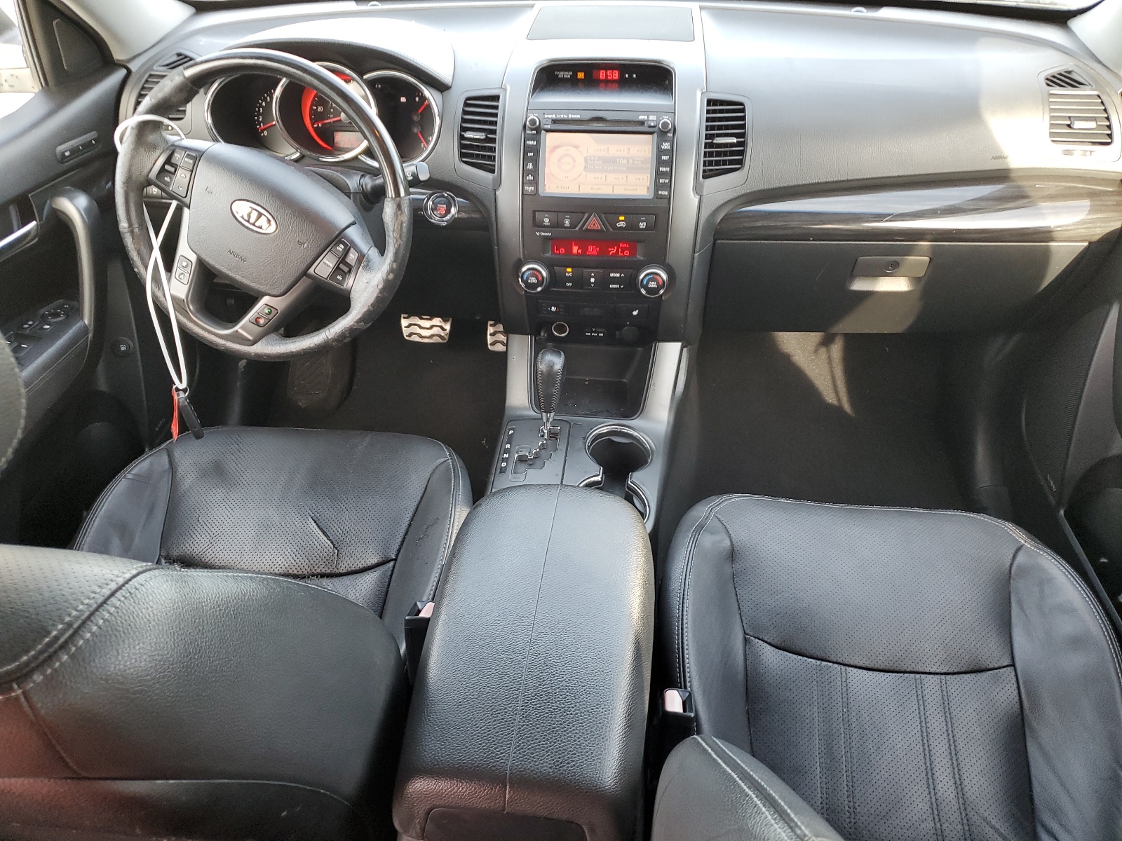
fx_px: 843
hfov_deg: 67.3
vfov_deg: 53.1
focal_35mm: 26
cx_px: 561
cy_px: 420
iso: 88
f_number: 1.5
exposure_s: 1/100
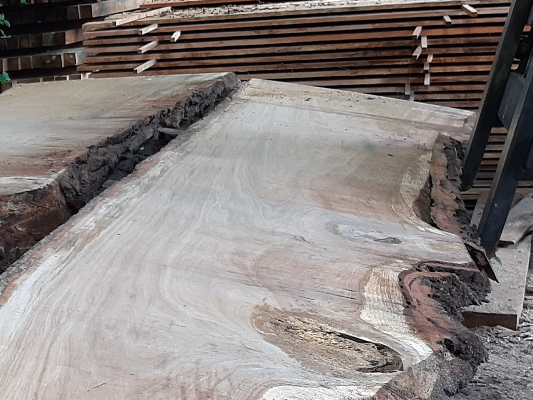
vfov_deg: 21.7
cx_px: -46
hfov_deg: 27.1
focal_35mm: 66
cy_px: 361
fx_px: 1016
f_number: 1.7
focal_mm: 3.93
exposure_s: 1/50
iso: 50
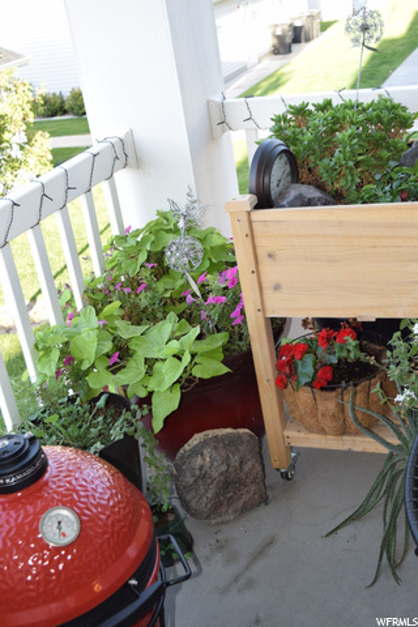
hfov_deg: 29.9
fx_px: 784
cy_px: 314
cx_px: 209
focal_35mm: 45
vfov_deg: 43.6
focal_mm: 30
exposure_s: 1/125
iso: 400
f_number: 5.6
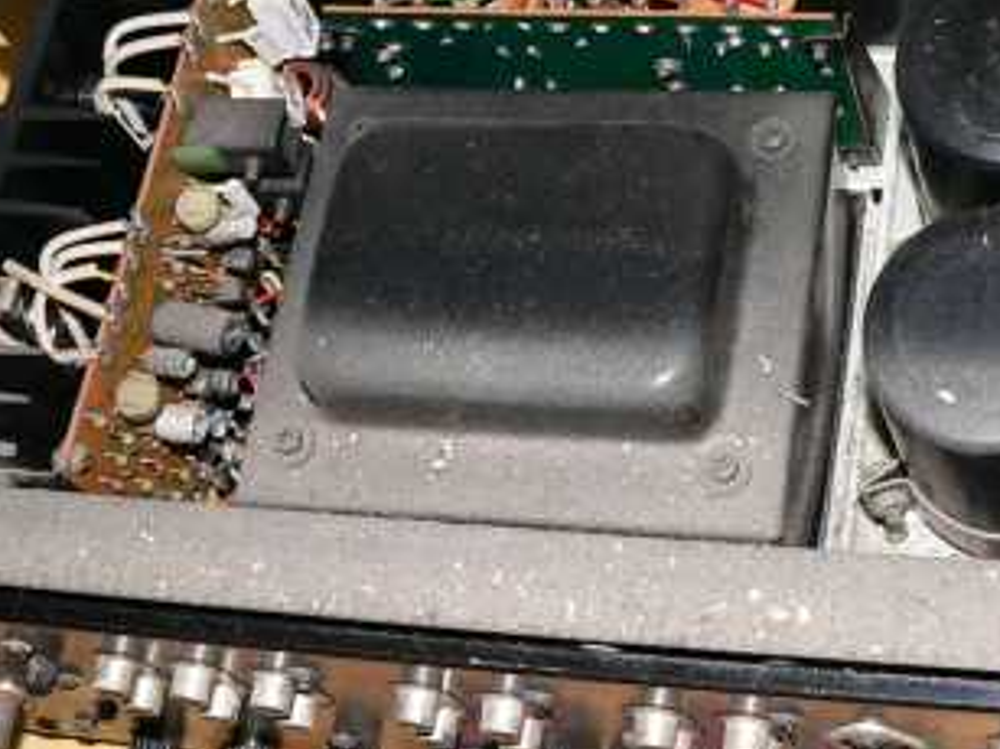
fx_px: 2166
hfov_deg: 25.7
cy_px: 147
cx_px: 726
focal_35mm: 75
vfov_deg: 19.4
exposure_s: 1/60
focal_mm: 6
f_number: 2.8
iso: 100
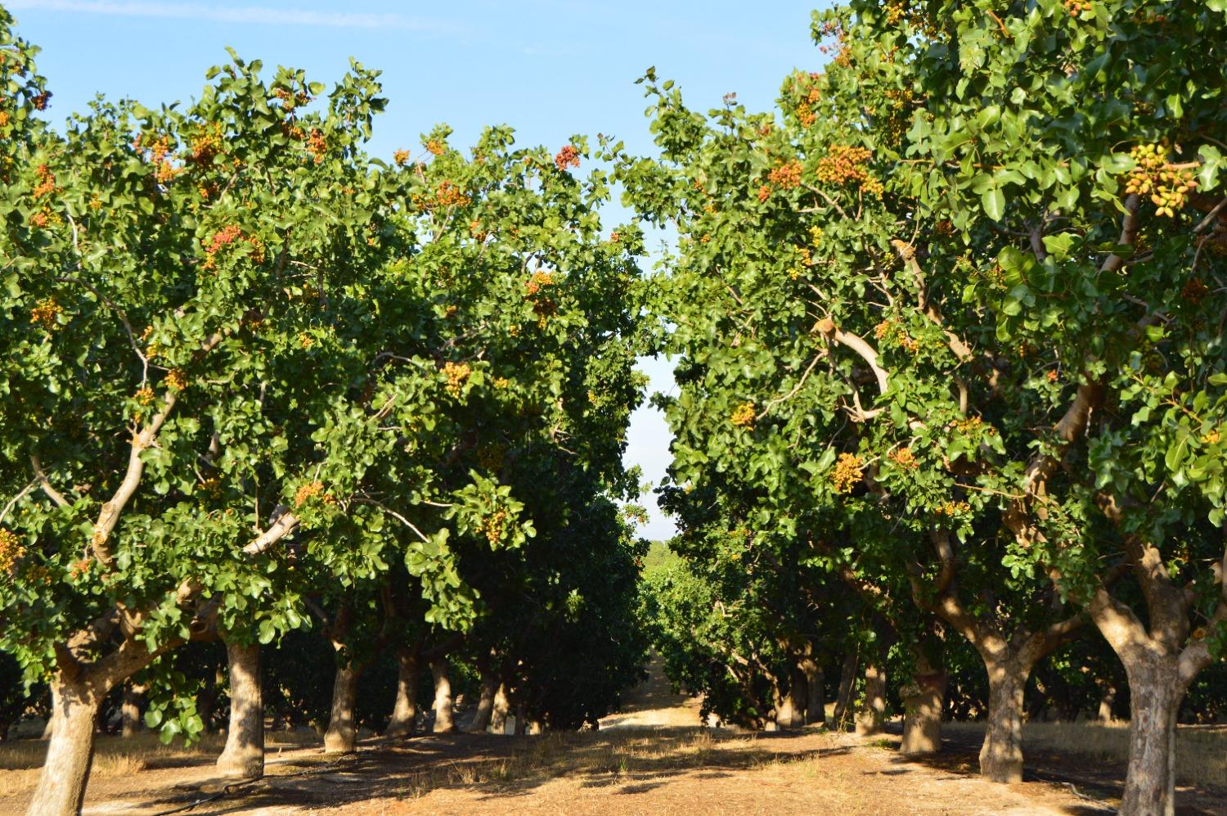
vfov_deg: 21.5
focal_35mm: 63
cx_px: 614
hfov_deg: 31.9
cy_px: 408
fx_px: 2145
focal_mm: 42
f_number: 11
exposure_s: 1/400
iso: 400
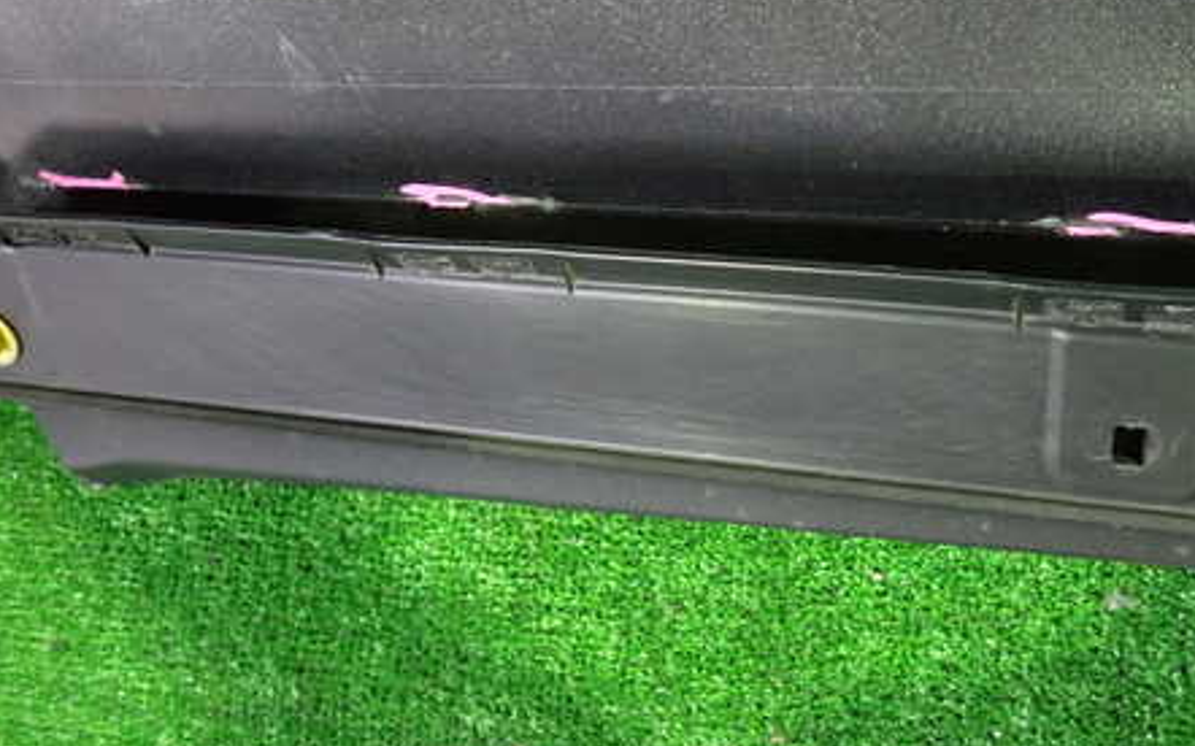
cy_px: 243
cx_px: 716
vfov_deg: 34.9
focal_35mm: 36
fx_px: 1172
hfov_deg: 53.6
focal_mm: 4.5
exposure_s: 1/30
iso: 800
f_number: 2
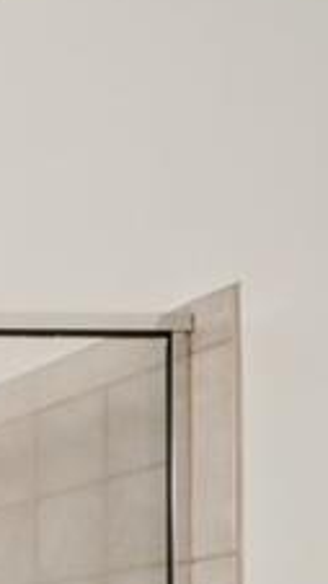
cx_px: -904
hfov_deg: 8.8
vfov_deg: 23.8
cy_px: 800
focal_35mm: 76
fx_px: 1176
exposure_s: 1/6
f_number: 8
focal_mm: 16
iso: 400
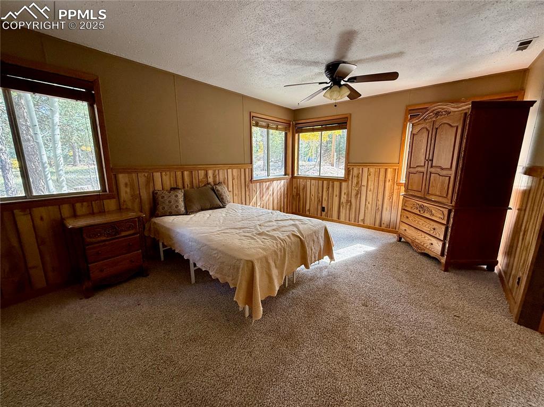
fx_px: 220
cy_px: 204
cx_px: 272
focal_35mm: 14
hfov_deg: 102.1
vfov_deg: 85.6
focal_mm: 2.22
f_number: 2.2
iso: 125
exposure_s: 1/99
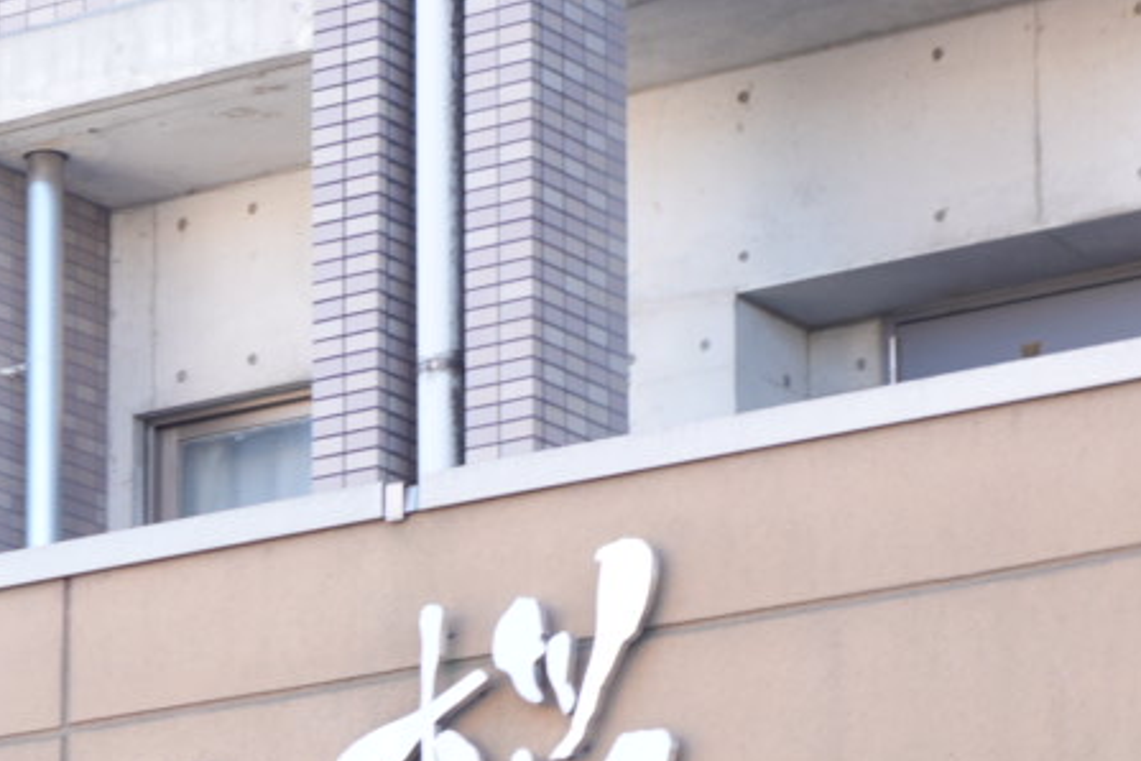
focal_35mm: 190
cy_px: 1254
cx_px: 31
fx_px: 6015
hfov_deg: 10.8
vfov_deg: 7.1
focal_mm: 35
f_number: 3.2
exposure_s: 1/125
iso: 100
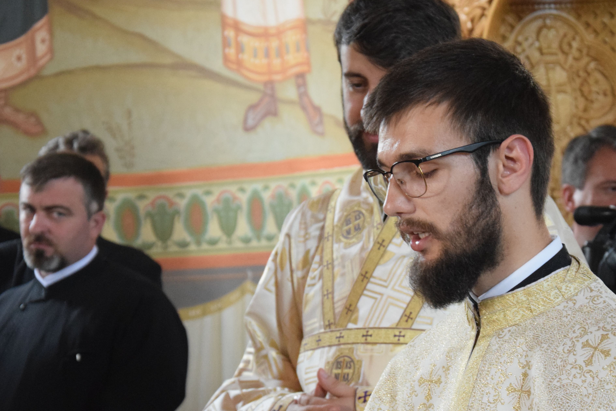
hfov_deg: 14.9
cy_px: 309
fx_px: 2361
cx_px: 377
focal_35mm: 138
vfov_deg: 9.9
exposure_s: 1/80
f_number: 5
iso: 3200
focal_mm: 58
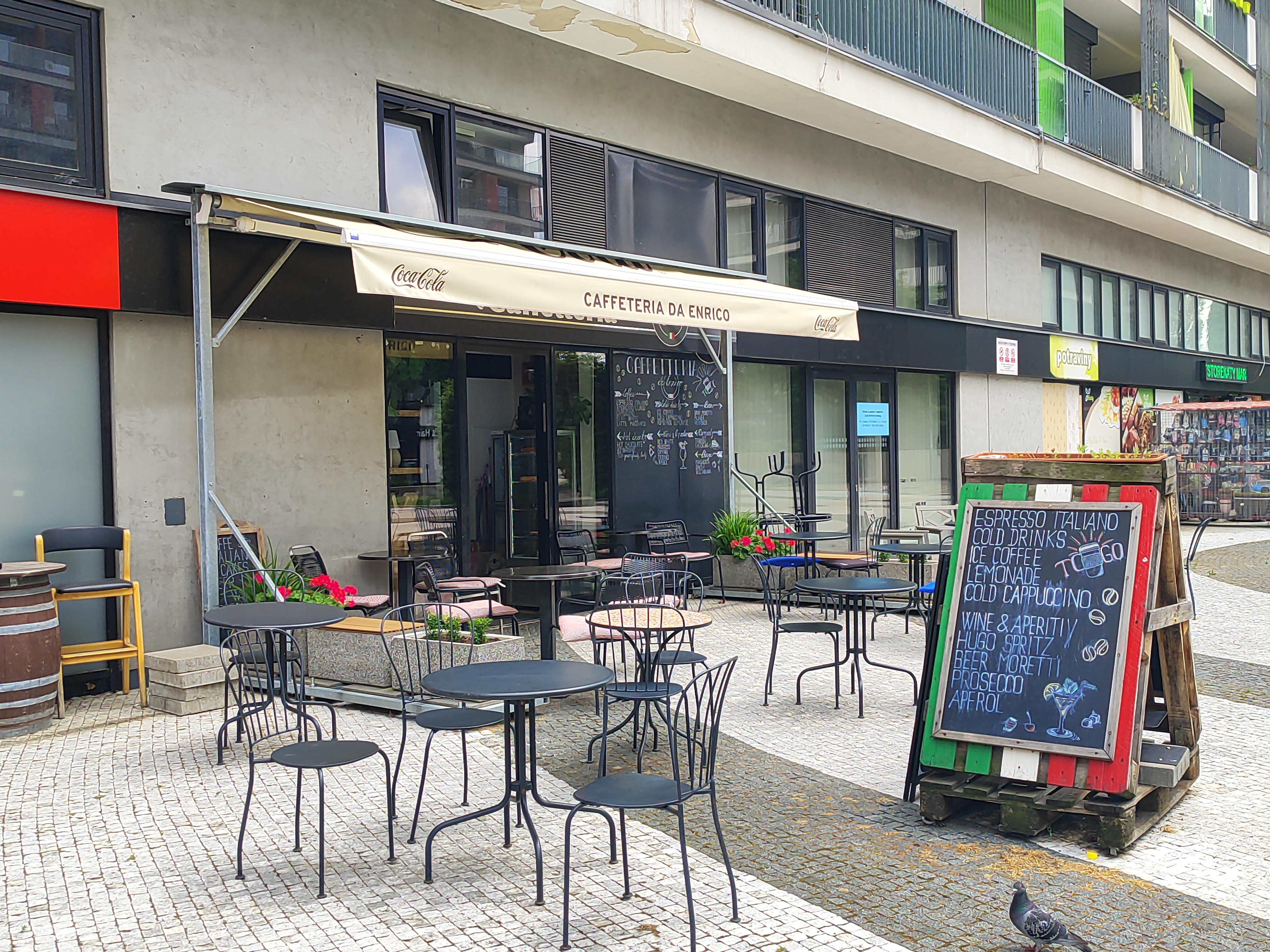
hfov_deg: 71.6
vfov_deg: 56.8
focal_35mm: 24
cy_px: 476
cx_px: 635
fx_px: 881
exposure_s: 1/238
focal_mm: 5.89
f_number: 1.89
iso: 50
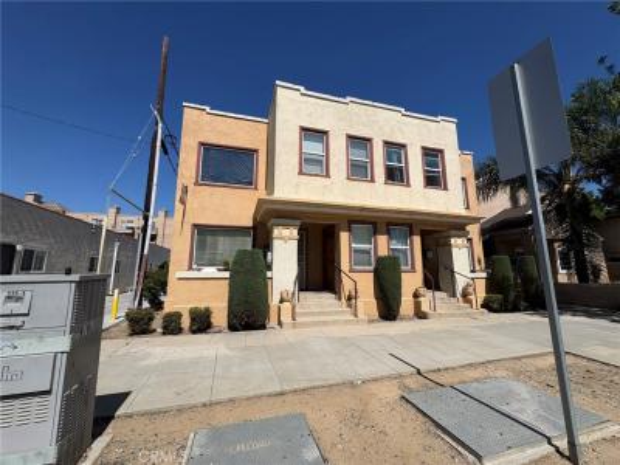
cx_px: 310
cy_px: 232
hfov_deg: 102.1
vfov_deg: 85.7
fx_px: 251
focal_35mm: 14
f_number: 2.2
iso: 50
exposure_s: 1/4367
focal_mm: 2.22
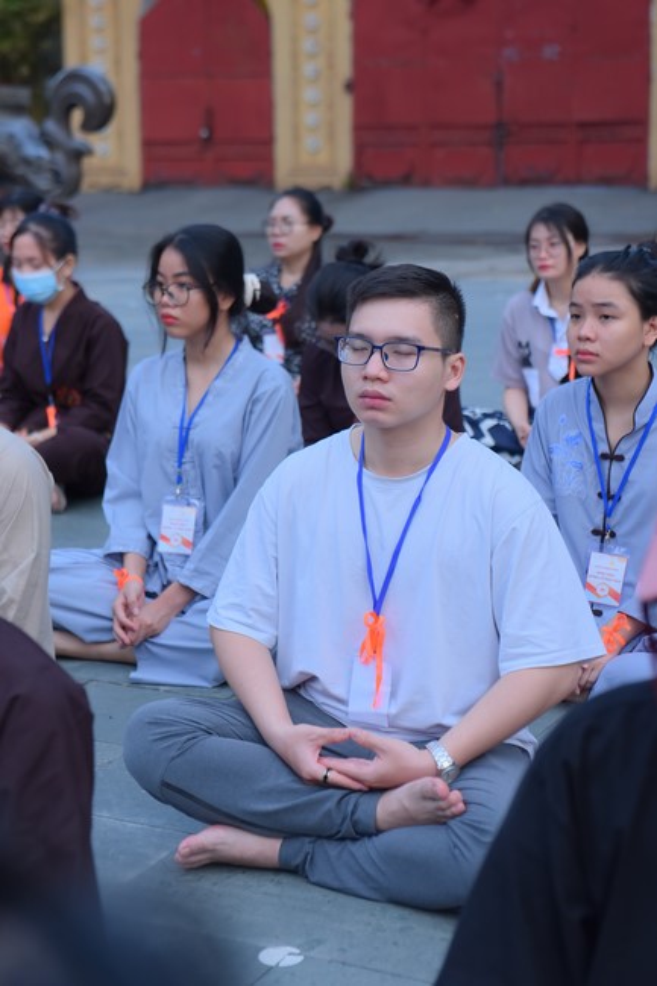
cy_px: 493
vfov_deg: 28.9
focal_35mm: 70
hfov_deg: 19.4
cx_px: 328
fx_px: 1917
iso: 400
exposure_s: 1/125
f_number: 4
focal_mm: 70
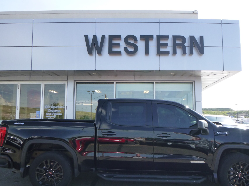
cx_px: 138
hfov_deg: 59.8
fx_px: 216
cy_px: 109
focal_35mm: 30
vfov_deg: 46.6
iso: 160
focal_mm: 4.5
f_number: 3.9
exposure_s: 1/200
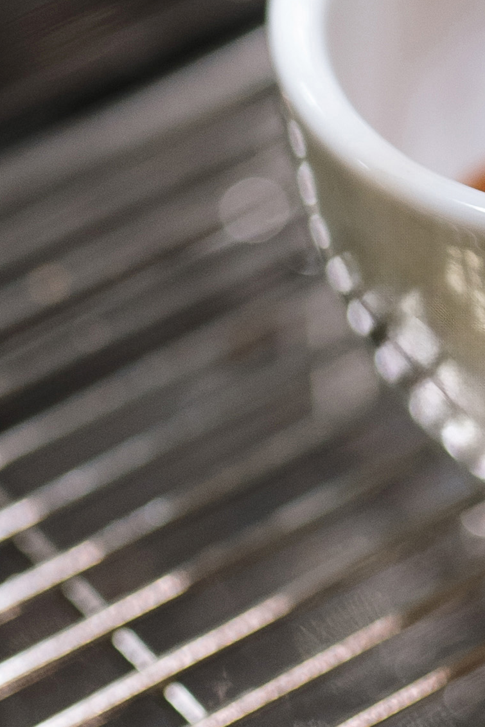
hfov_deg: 5.1
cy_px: -200
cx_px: 1068
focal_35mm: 266
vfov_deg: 7.7
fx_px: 5370
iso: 640
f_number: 2
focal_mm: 50
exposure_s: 1/160
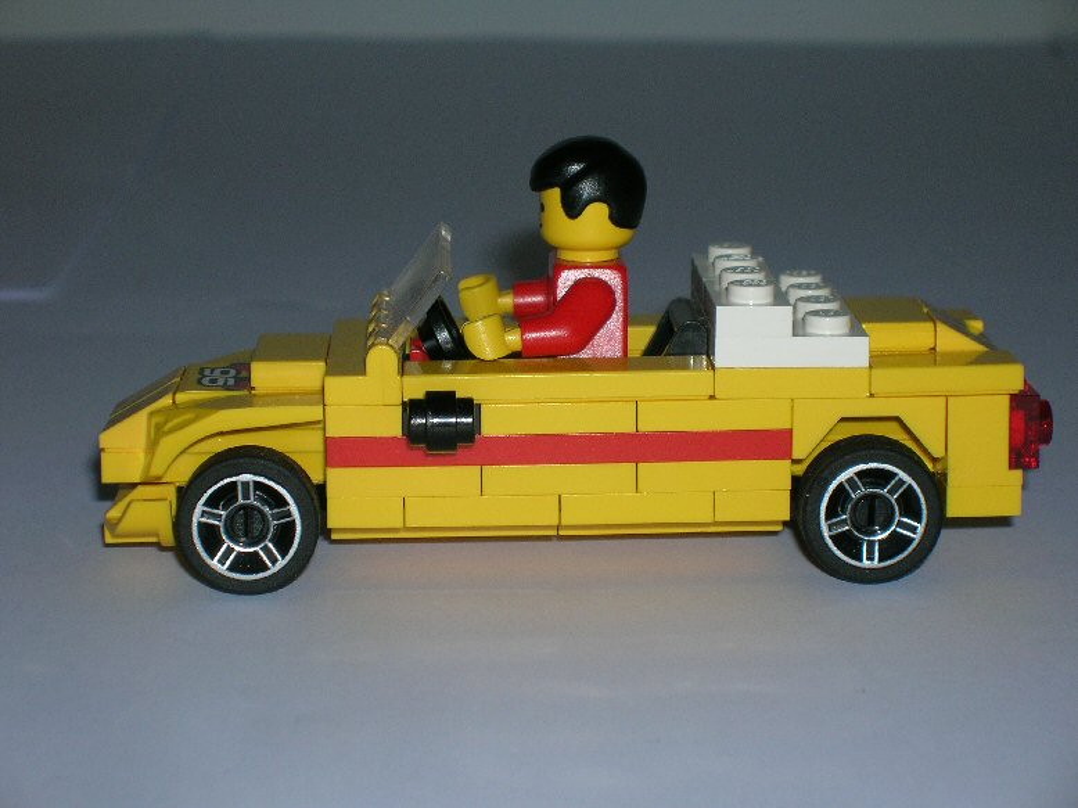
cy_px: 404
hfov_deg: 19.3
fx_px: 3175
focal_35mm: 102
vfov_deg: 14.5
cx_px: 539
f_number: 4.9
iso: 50
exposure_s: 1/60.1
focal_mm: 17.1
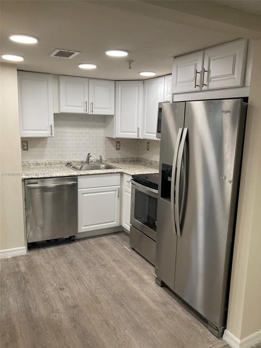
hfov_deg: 49.7
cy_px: 174
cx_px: 130
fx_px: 281
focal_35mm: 28
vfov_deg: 63.4
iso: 80
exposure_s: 1/60
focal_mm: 3.99
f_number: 1.8
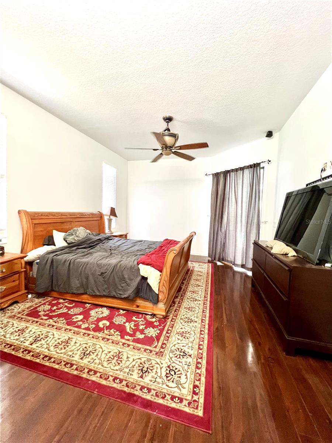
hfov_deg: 89.9
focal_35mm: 13
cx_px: 166
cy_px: 222
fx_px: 166
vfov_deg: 106.2
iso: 500
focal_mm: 1.57
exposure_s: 1/60
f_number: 1.8
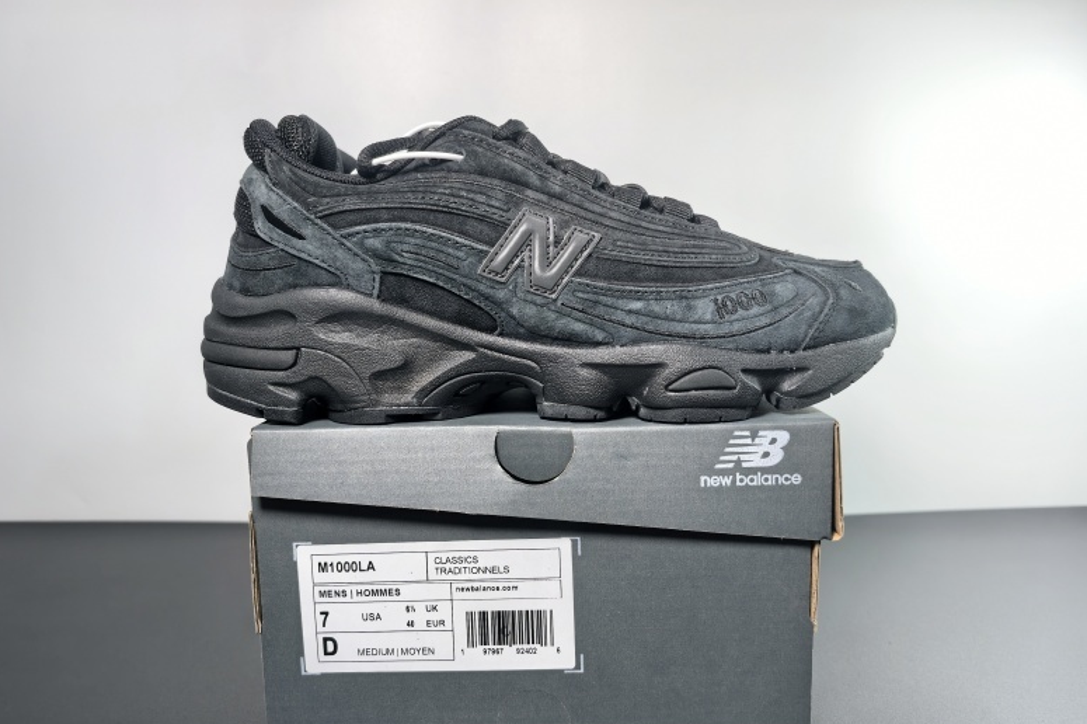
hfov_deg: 63.7
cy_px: 420
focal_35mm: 29
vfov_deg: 44.8
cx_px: 530
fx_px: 875
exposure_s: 1/161
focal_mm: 6.98
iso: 50
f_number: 2
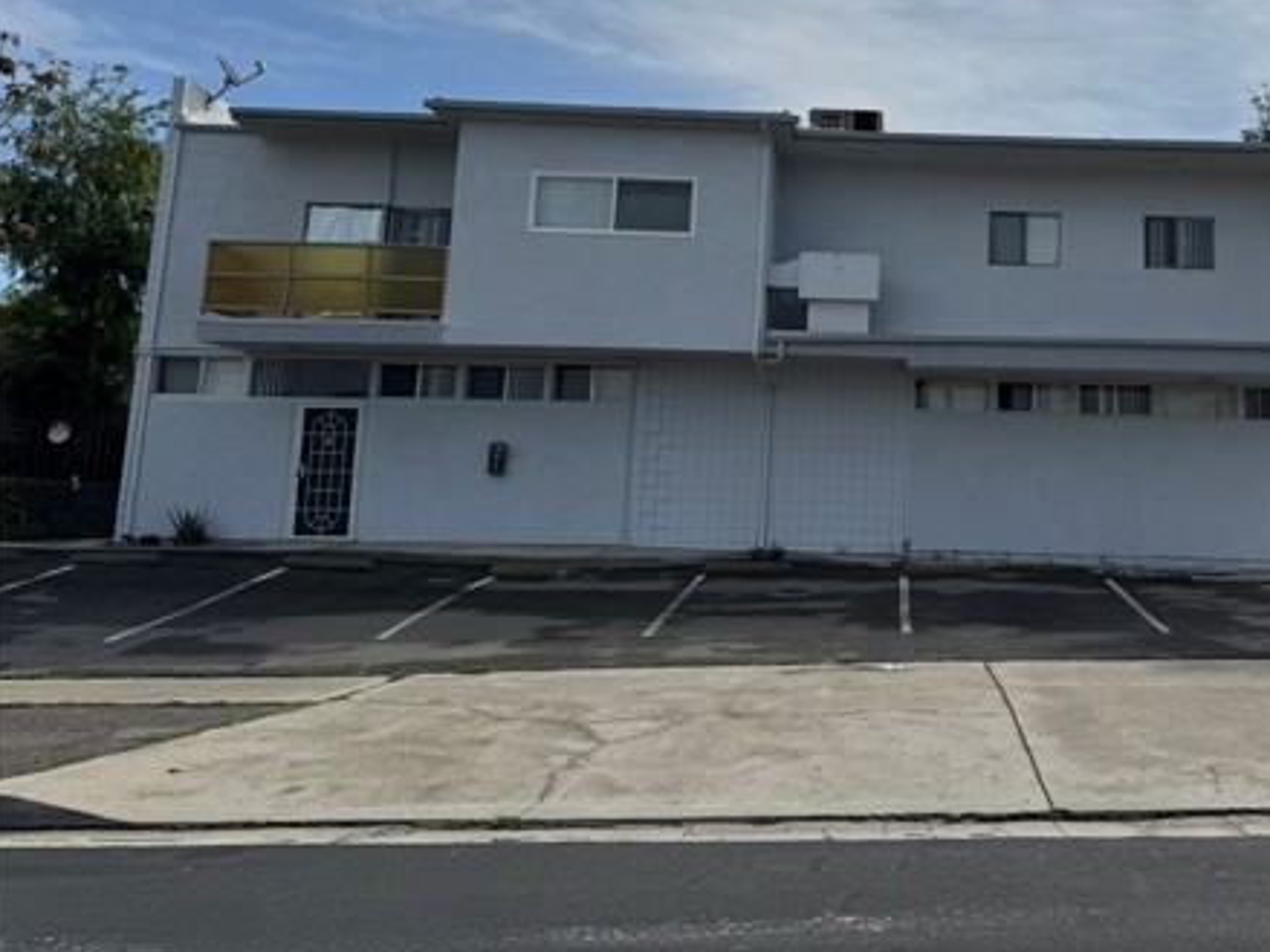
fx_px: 1284
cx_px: 914
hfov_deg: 50.9
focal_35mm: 35
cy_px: 269
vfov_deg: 39.8
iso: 80
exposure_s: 1/12346
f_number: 1.78
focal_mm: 6.76
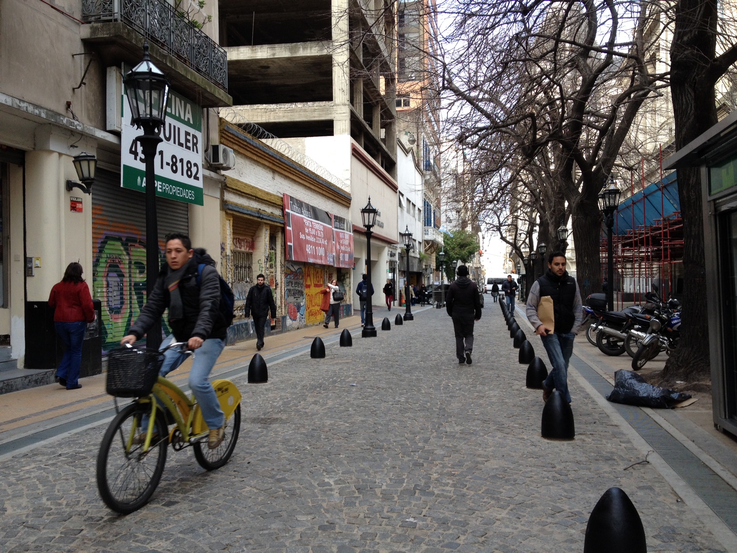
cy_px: 276
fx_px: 745
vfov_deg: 40.7
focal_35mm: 35
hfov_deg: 52.6
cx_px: 368
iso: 64
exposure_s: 1/120
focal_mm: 4.28
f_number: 2.4
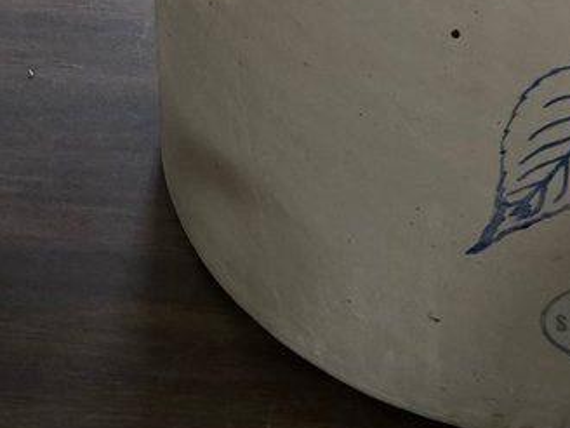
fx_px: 1745
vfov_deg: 12.9
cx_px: 187
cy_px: -284
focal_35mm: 106
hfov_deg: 18.5
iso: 800
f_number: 1.7
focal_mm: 6.3
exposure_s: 1/60
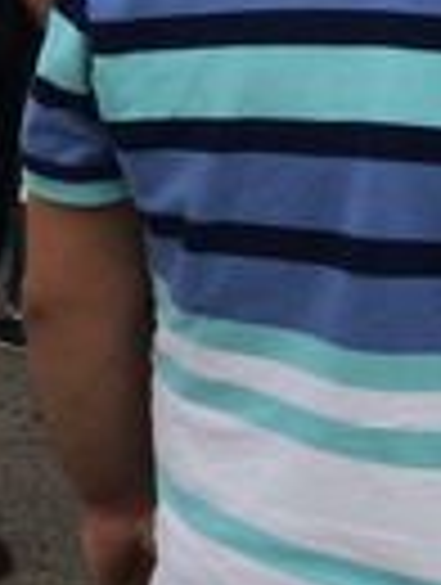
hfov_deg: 8.8
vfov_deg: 13.5
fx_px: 2336
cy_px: -254
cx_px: -893
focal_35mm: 138
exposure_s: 1/2283
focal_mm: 4.12
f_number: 2.2
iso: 40
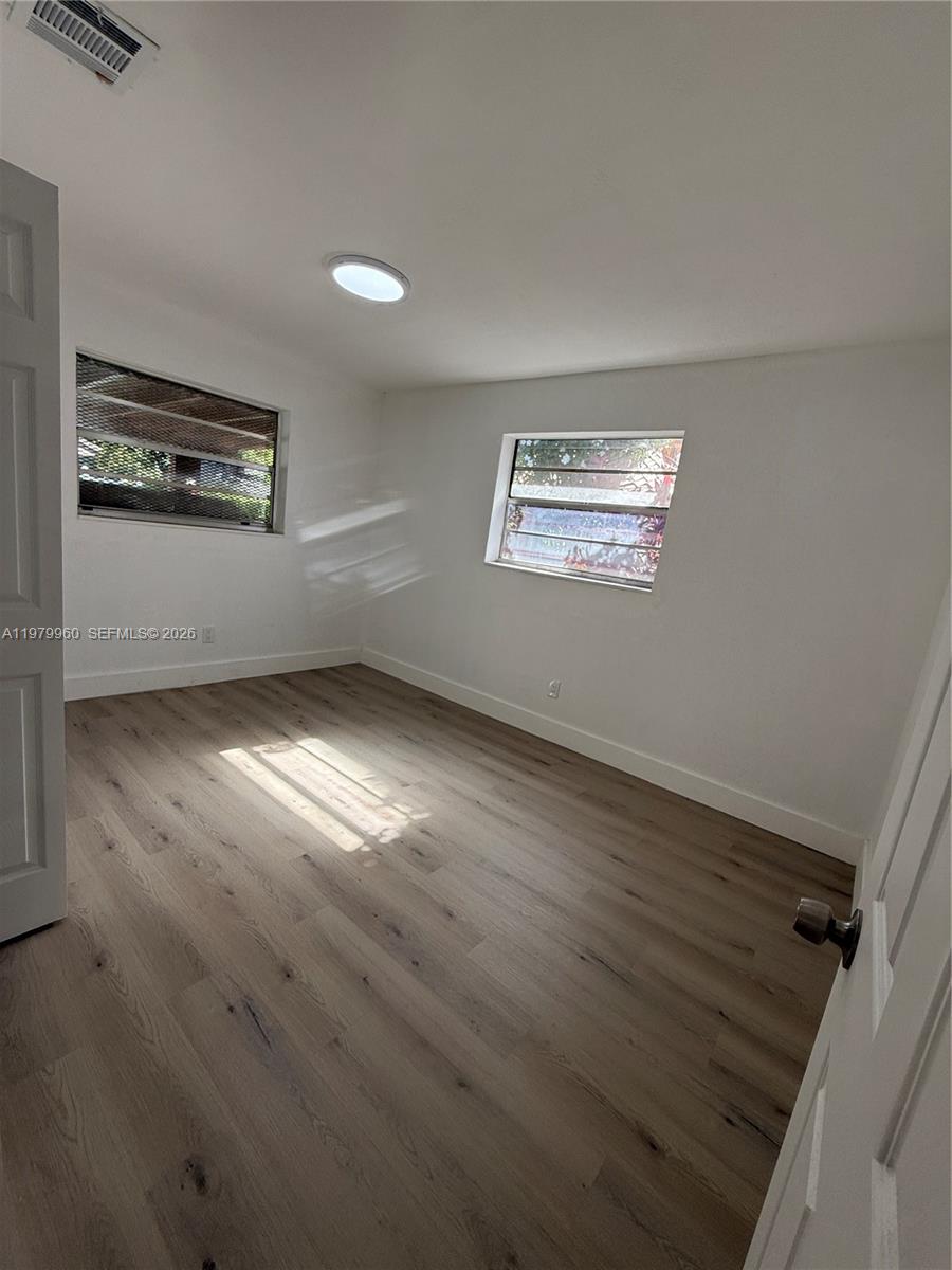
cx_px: 476
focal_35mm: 14
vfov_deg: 102.1
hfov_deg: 85.7
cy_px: 635
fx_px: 513
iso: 64
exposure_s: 1/183
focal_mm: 2.22
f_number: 2.2
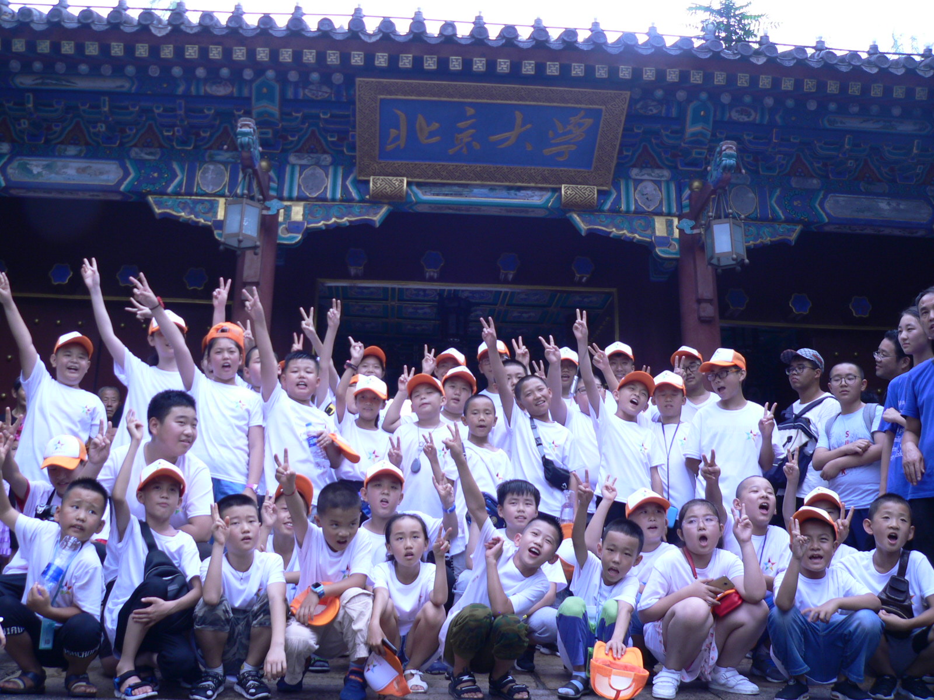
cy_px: 350
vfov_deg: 39.7
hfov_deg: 51.4
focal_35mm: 36
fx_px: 971
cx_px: 467
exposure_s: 1/80
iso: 80
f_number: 2.8
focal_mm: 6
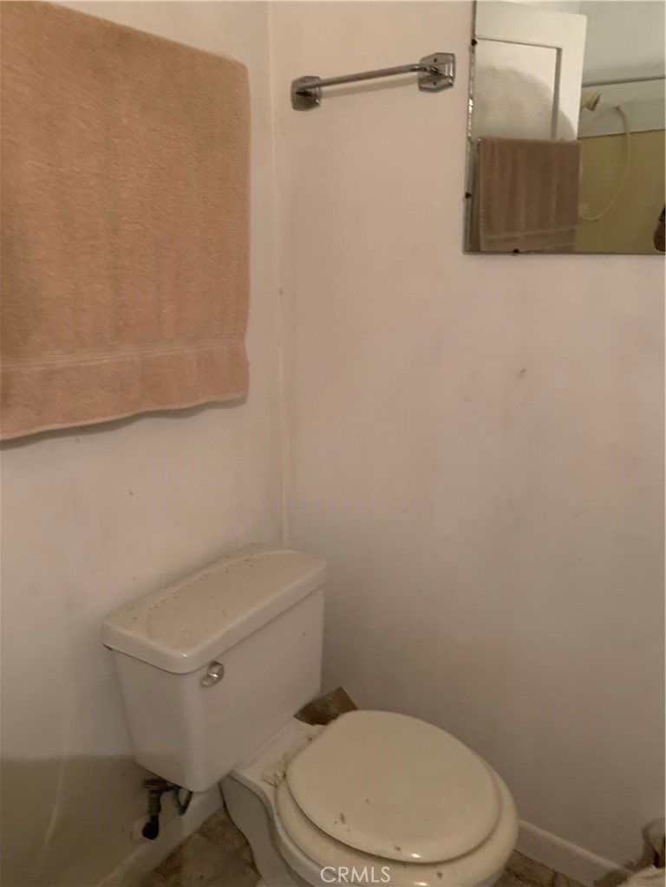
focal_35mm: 26
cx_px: 333
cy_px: 444
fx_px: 667
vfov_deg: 67.3
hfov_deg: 53.1
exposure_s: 1/40
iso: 400
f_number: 1.8
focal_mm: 4.25
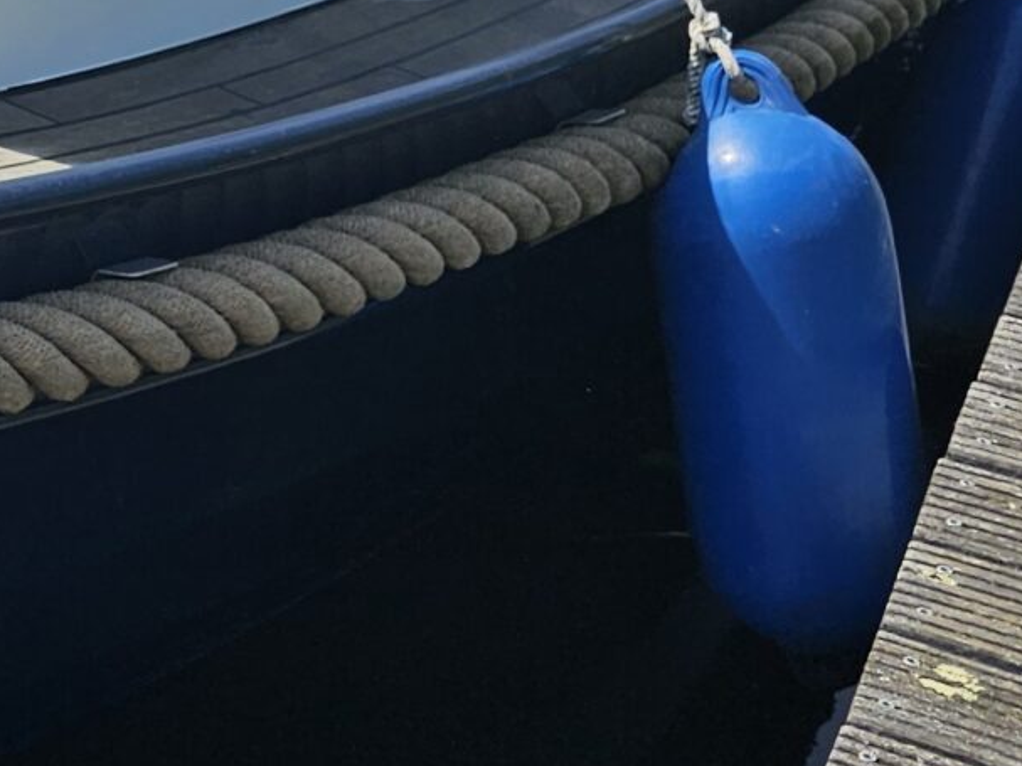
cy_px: 0
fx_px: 2863
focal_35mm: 97
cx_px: -817
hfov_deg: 16.8
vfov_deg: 15.0
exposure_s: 1/728
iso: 10
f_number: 1.7
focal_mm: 6.3
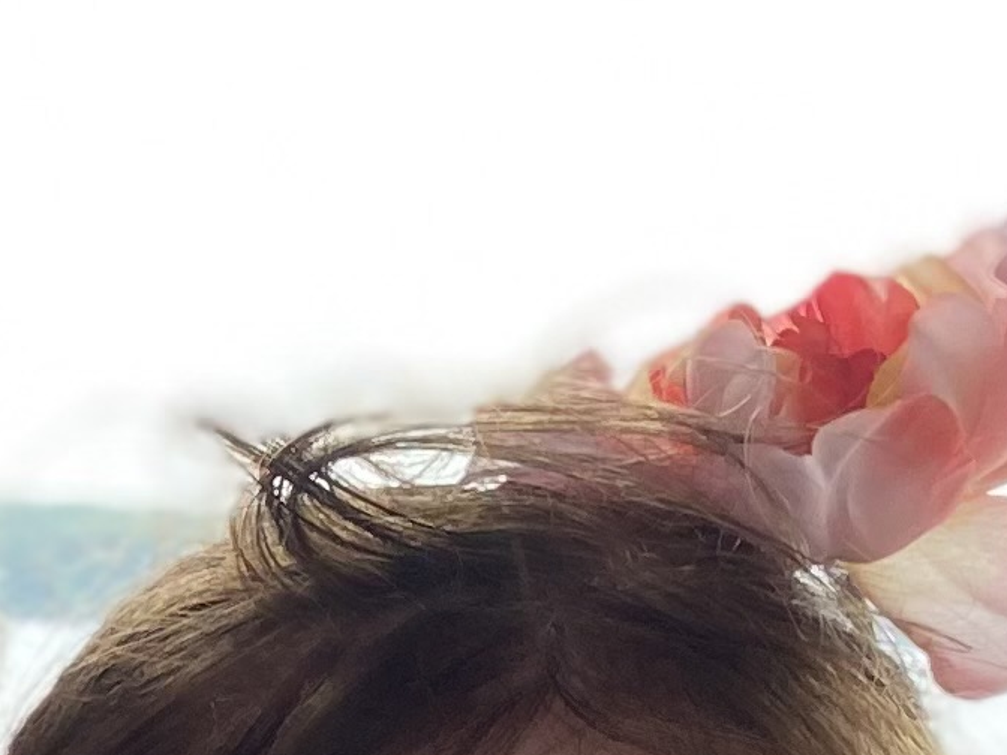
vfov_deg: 9.3
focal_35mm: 156
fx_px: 4538
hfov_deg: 10.8
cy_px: 1101
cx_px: -1418
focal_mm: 4.25
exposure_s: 1/149
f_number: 1.8
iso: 32
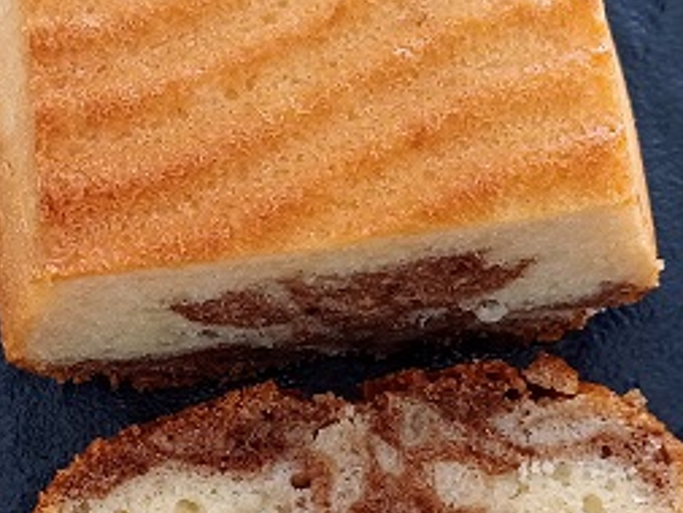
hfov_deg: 25.3
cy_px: 331
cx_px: 362
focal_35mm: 77
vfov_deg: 19.1
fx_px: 1520
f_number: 1.8
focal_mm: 4.65
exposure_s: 1/50
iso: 160
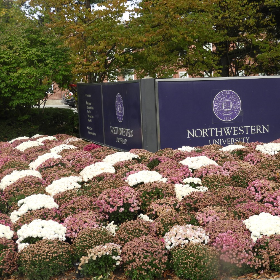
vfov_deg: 25.0
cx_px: 192
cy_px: 136
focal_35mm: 69
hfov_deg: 24.8
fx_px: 631
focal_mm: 9.9
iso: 100
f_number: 4
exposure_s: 1/100
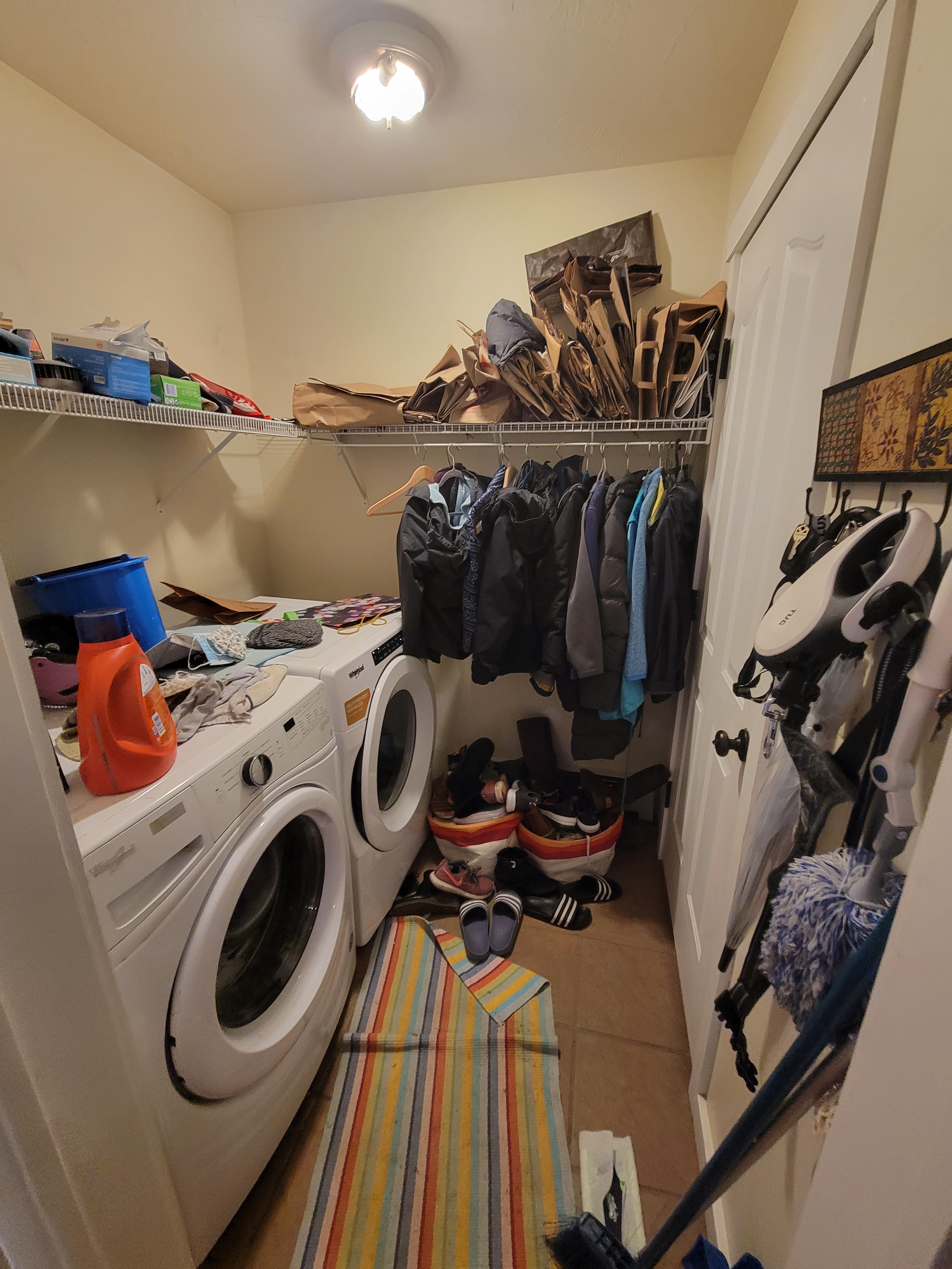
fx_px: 477
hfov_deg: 89.9
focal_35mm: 13
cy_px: 634
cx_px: 476
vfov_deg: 106.2
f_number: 2.2
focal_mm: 2.2
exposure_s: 1/30
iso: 400
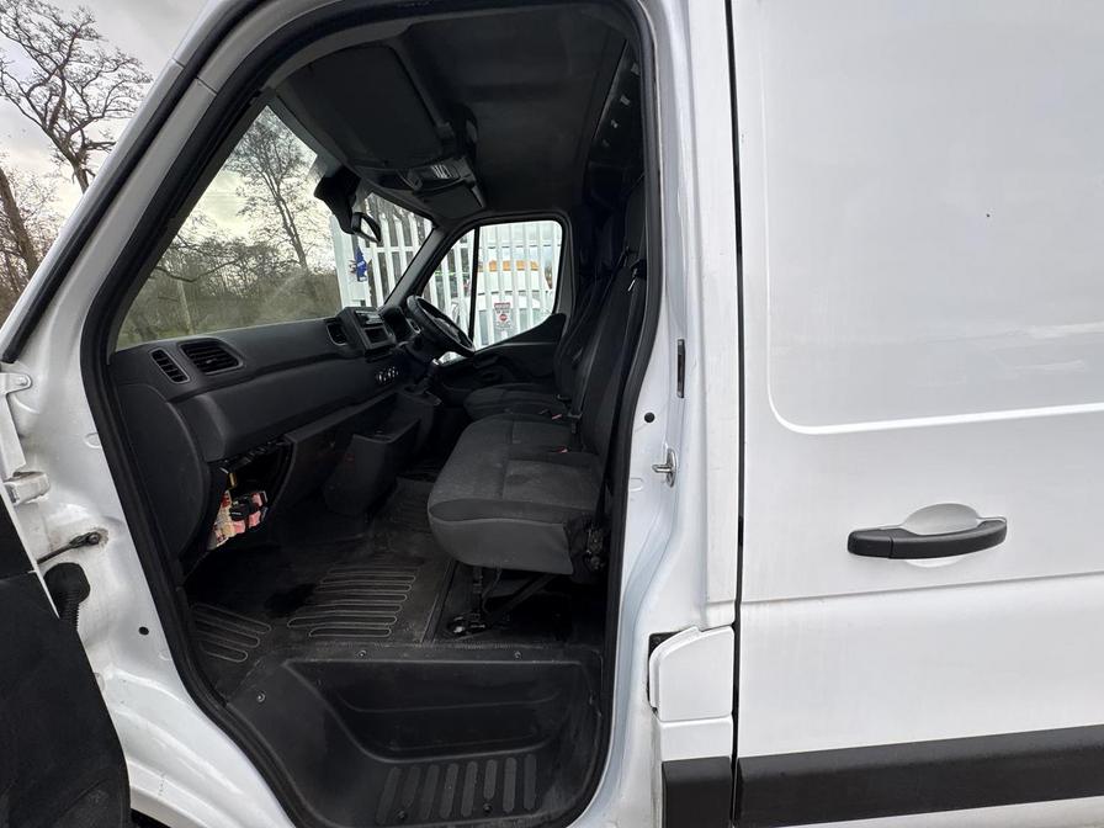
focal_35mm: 14
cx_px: 552
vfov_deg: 85.7
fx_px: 446
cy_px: 414
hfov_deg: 102.1
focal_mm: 2.22
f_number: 2.2
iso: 40
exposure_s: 1/104
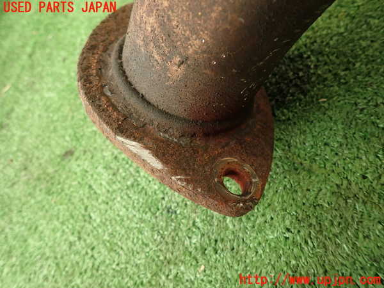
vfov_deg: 54.9
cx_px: 192
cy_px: 144
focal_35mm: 25
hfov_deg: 69.4
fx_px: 277
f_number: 2
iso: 160
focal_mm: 4.5
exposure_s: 1/60
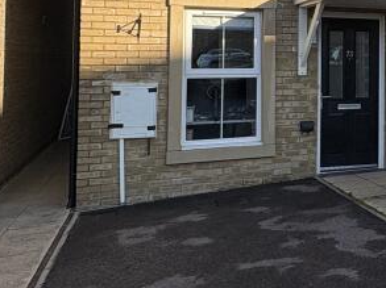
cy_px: 37
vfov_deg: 28.6
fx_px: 546
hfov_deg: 34.5
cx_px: 408
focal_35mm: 49
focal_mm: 2.22
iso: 40
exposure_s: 1/1160
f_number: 2.2
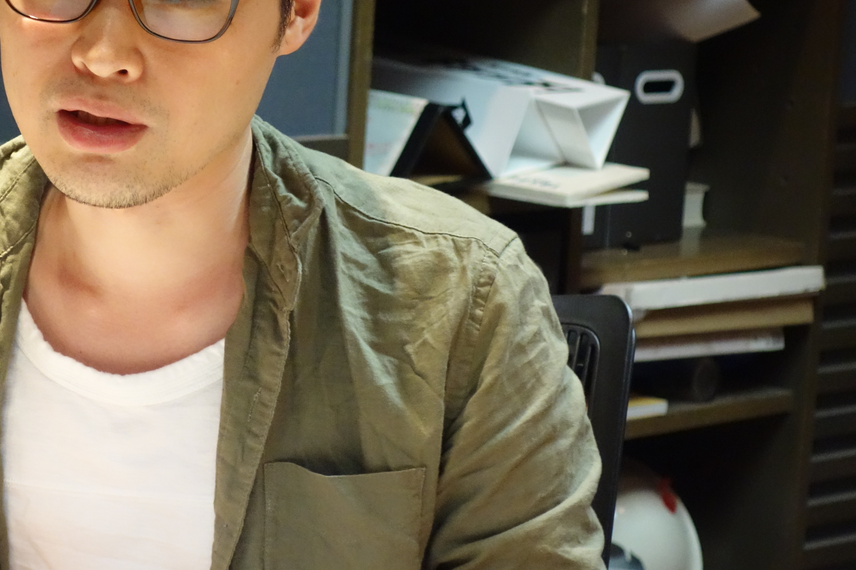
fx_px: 3352
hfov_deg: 14.5
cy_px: 187
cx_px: 233
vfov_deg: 9.7
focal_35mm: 141
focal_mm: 27.86
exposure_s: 1/60
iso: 1600
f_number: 4
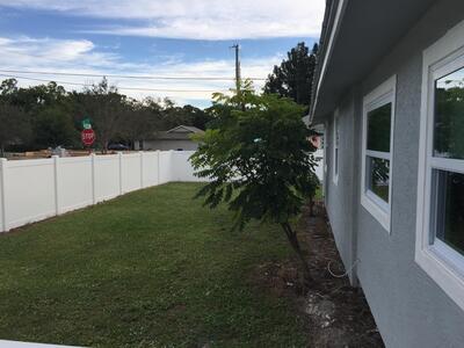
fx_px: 389
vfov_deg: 48.2
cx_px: 232
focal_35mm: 29
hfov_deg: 61.7
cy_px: 174
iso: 32
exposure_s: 1/879
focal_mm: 4.15
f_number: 2.2
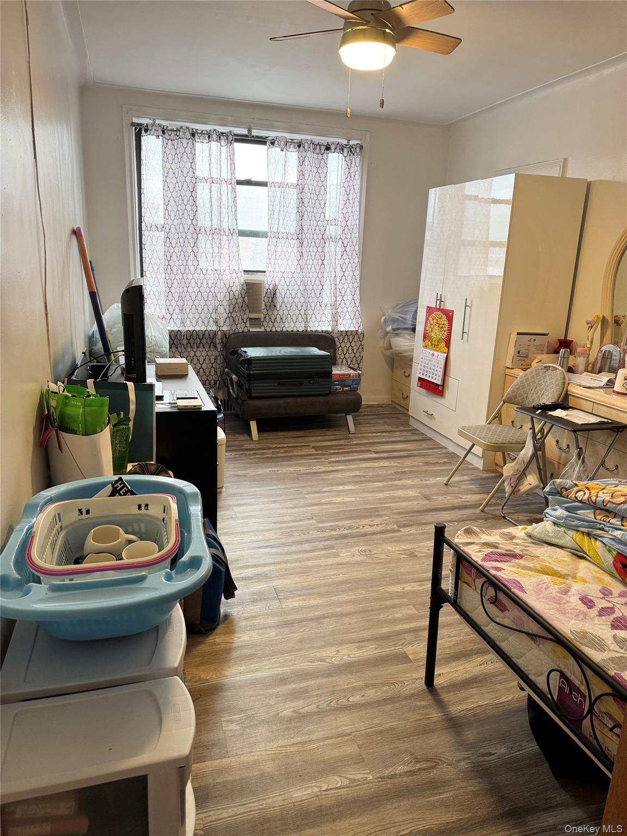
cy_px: 418
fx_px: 580
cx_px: 314
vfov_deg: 71.6
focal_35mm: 24
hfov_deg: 56.8
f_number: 1.78
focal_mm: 6.76
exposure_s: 1/60
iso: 200
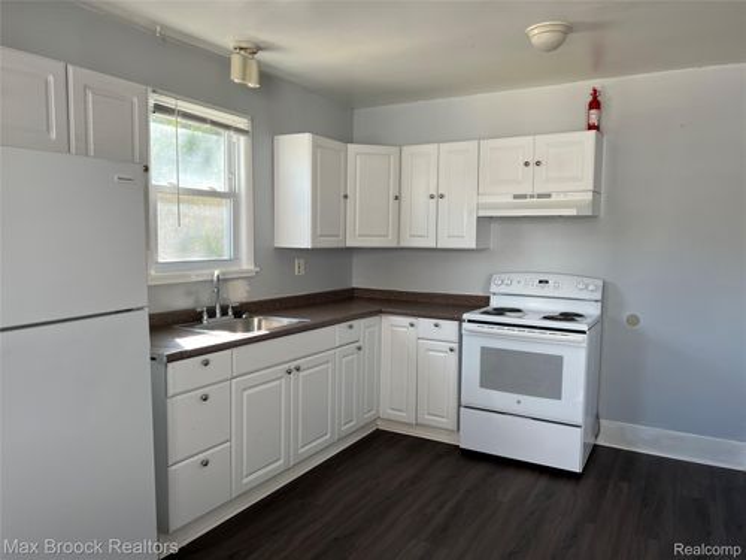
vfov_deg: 53.1
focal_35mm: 26
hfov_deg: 67.3
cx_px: 373
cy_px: 280
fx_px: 560
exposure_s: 1/121
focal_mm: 5.7
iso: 40
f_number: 1.5
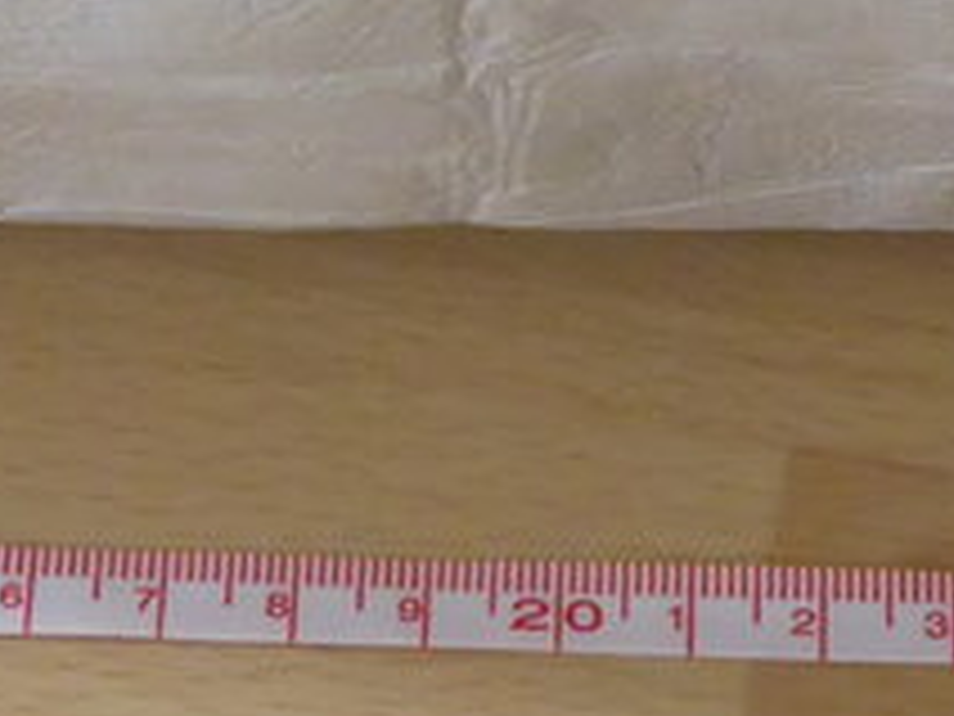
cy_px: -135
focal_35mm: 182
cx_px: 664
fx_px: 5016
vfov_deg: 8.1
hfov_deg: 10.9
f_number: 3.4
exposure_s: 1/40
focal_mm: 5.2
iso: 400
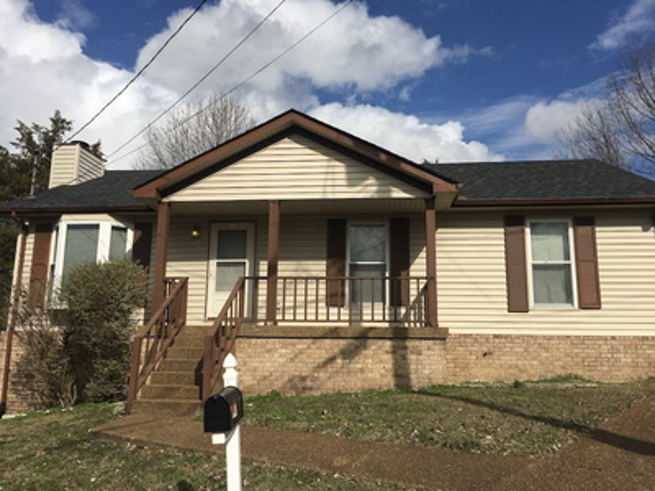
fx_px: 549
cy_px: 246
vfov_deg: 48.2
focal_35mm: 29
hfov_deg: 61.7
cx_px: 328
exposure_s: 1/3497
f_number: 2.2
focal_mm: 4.15
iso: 25
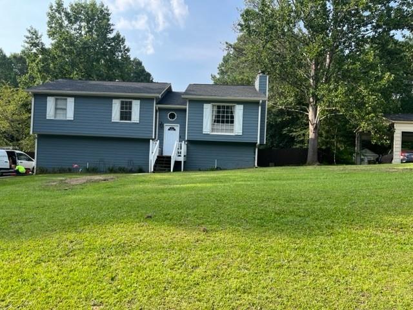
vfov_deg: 53.1
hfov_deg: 67.3
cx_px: 206
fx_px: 310
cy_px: 155
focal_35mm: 26
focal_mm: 5.1
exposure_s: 1/1018
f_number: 1.6
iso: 50
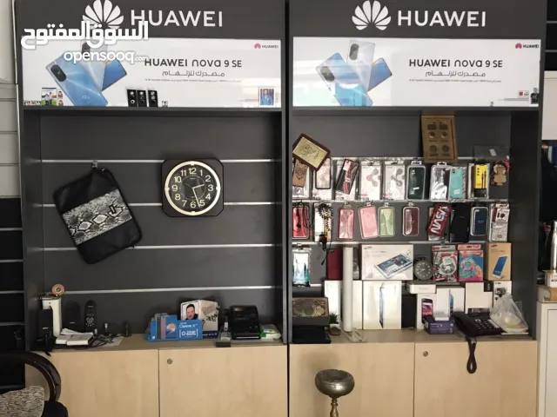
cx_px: 278
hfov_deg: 63.4
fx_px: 451
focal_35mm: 28
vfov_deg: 49.7
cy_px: 208
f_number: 1.8
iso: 100
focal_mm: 3.99
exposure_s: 1/17
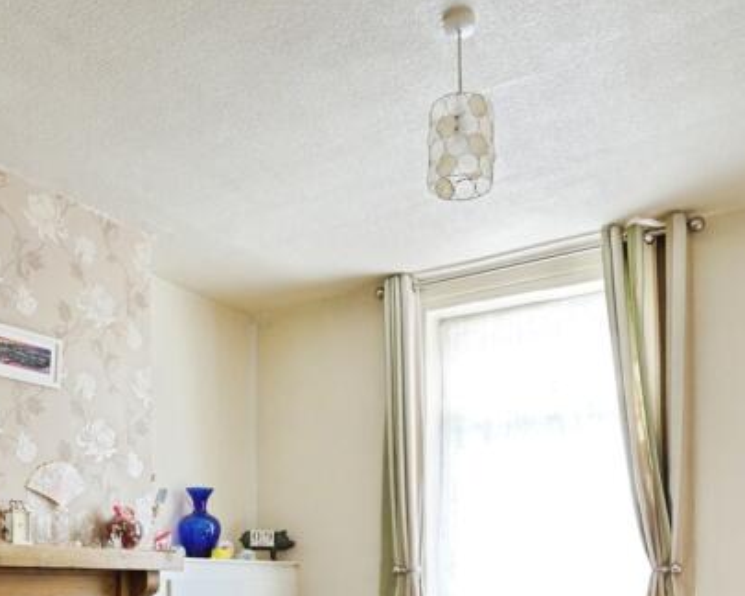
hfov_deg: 47.7
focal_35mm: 38
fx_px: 838
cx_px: 304
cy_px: 583
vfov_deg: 35.7
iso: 1250
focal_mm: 16
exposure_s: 1/100
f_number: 7.1
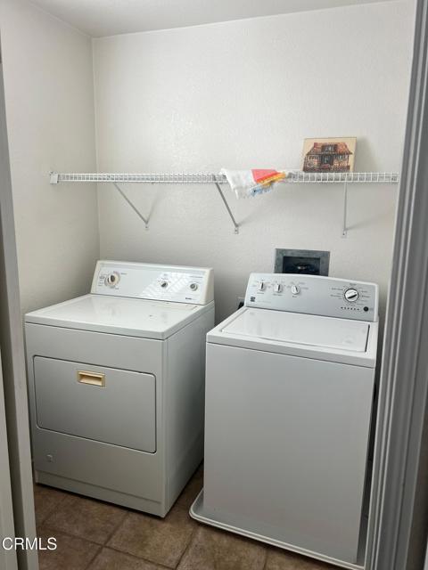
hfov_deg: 53.1
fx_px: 429
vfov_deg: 67.3
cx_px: 214
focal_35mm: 26
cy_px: 285
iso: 64
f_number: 1.5
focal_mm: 5.7
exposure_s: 1/121
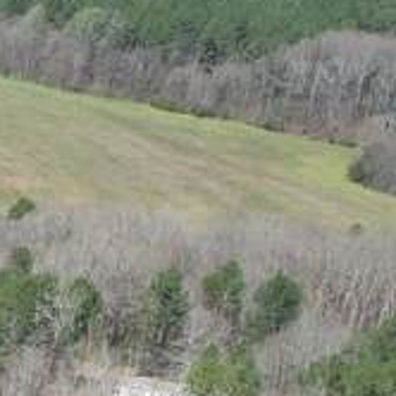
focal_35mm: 144
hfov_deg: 9.8
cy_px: 734
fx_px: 1864
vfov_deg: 11.2
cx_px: -709
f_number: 2.8
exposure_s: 1/1250
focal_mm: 8.38
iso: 100
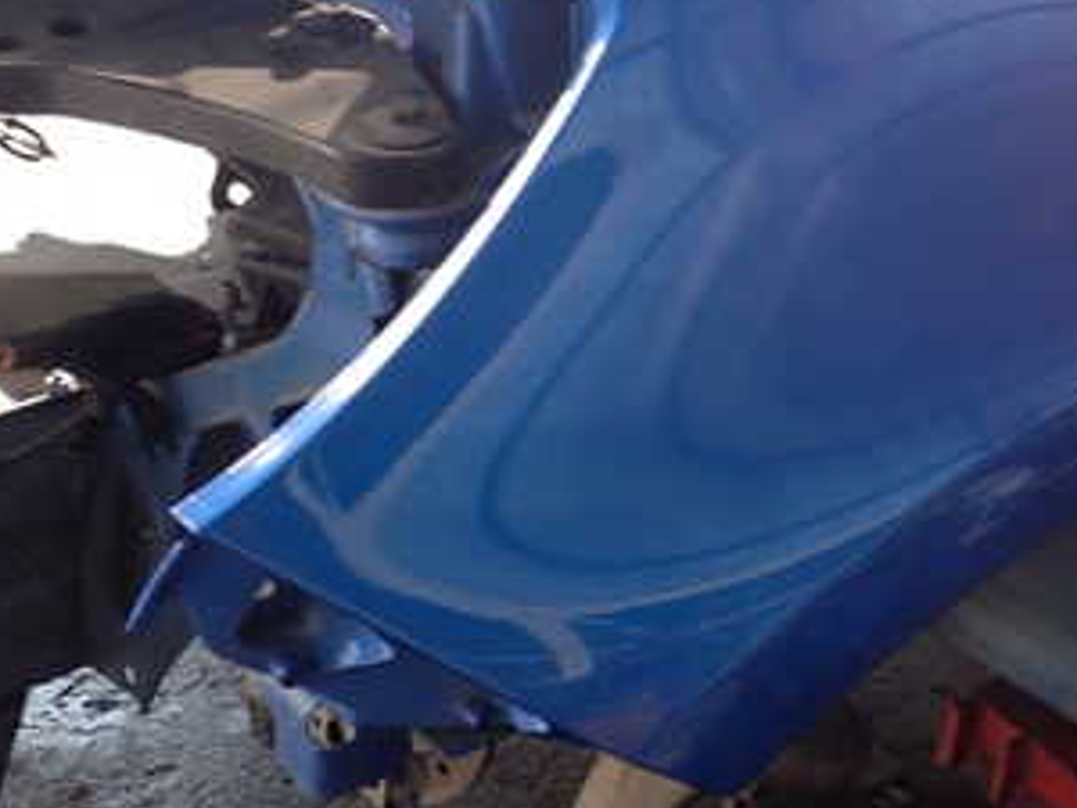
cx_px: 1030
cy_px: 237
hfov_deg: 30.3
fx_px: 1867
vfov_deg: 24.2
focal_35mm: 60
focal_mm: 5.4
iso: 100
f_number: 3.2
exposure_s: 1/80
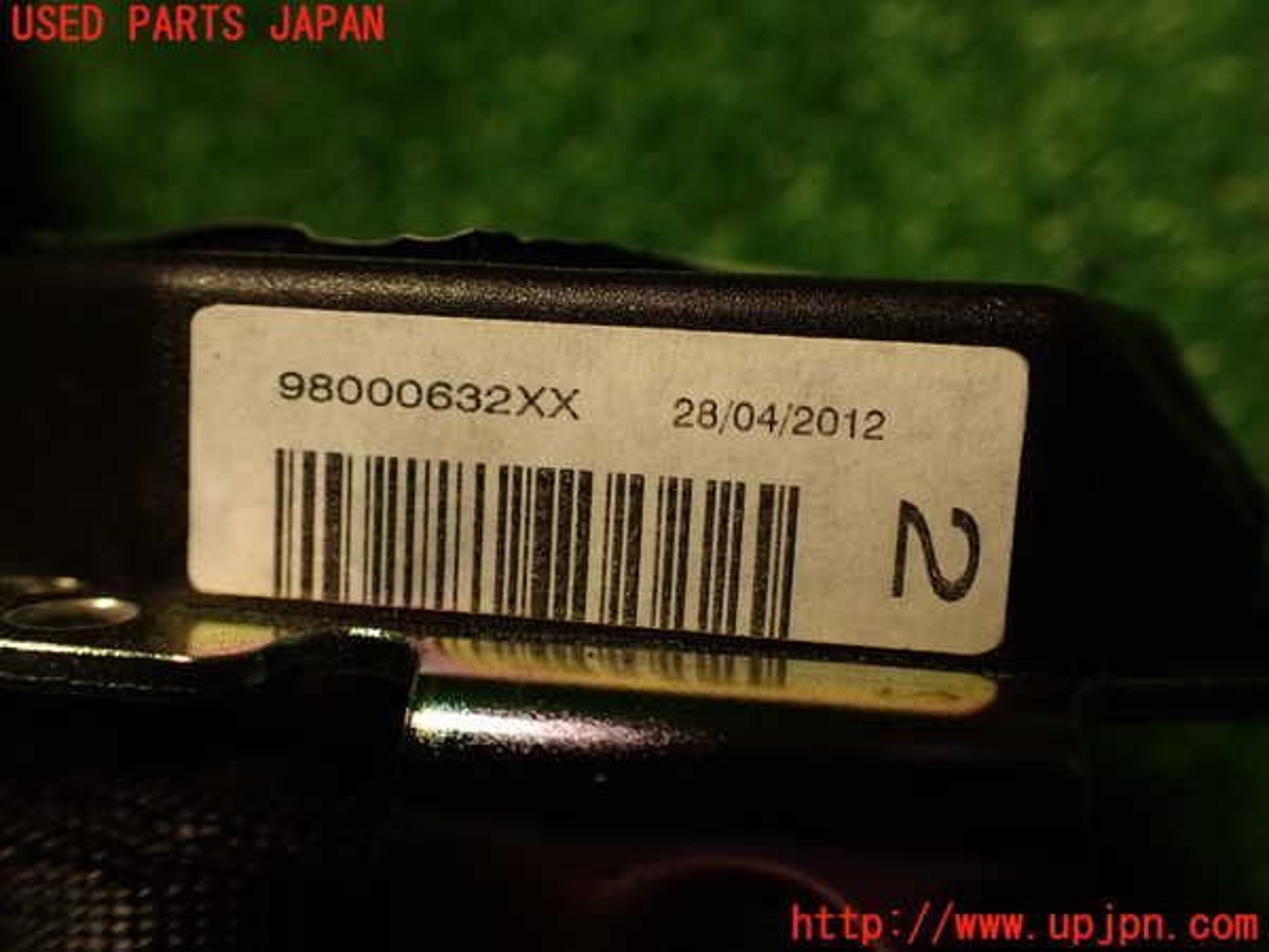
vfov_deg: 46.8
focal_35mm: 30
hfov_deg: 60.0
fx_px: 1100
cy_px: 476
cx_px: 634
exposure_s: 1/40
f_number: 2.3
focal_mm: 5.4
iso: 200
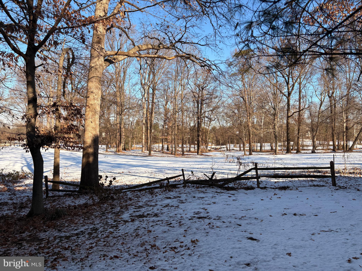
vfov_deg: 53.1
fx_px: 272
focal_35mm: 26
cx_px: 181
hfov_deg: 67.3
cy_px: 136
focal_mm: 5.96
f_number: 1.6
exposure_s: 1/1953
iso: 50
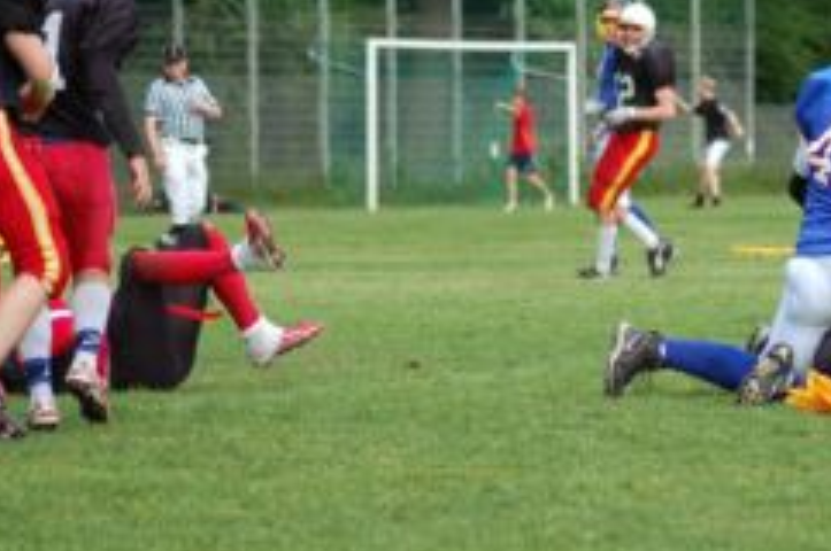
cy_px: 155
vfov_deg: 4.4
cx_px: 640
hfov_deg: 6.6
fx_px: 7146
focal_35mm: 310
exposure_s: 1/1000
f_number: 4.2
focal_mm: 110
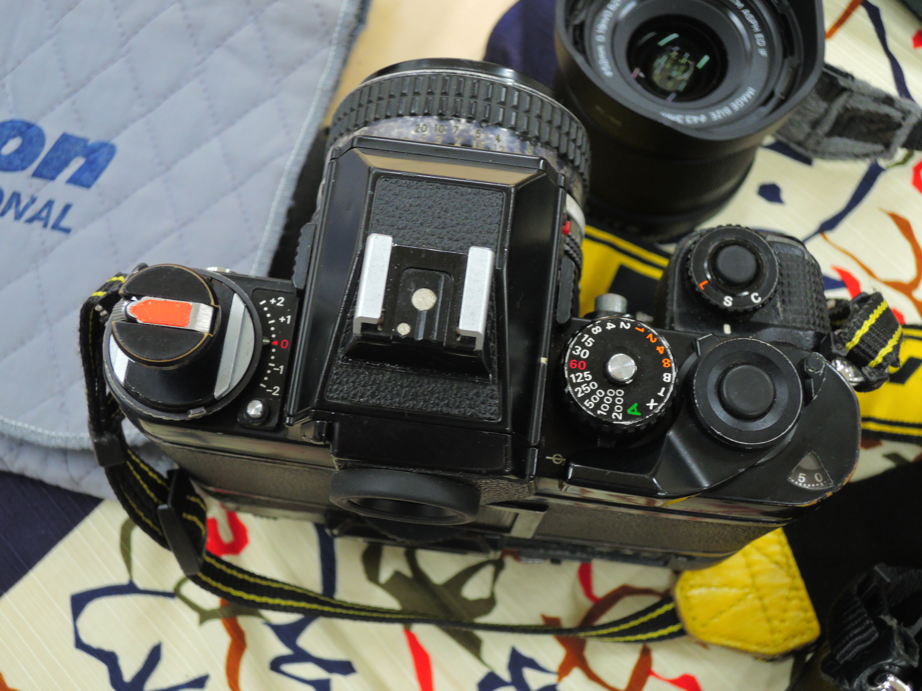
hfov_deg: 42.1
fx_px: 1199
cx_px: 461
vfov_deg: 32.2
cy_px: 346
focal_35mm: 45
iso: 400
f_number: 3.7
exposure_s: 1/40
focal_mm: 9.6
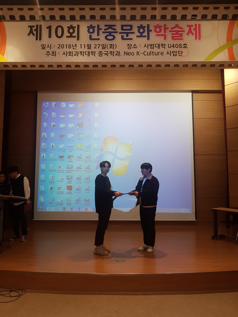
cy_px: 156
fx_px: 248
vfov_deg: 65.3
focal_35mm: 27
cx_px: 117
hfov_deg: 51.4
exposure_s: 1/30
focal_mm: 4.2
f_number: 1.7
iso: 160
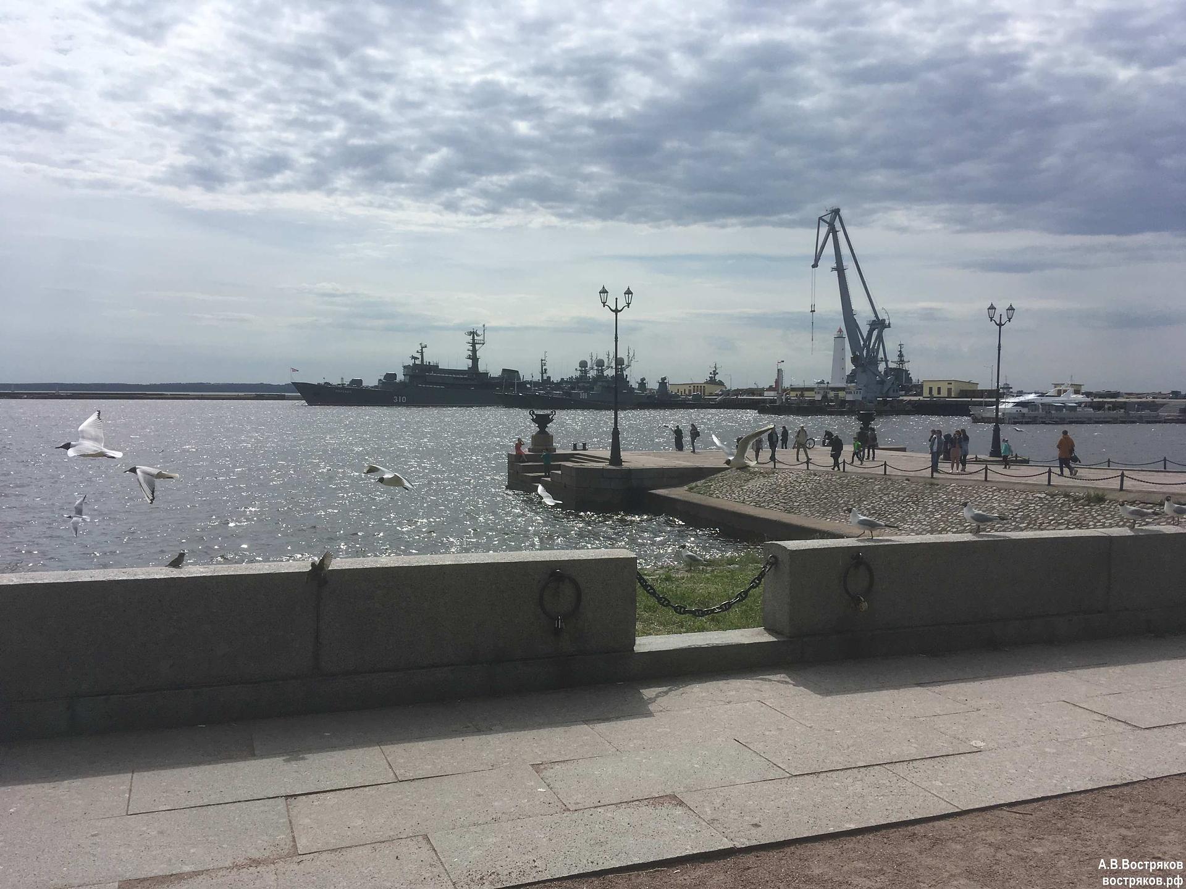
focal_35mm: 29
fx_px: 994
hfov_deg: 61.7
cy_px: 444
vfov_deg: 48.2
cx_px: 593
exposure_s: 1/4274
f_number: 2.2
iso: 25
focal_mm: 4.15
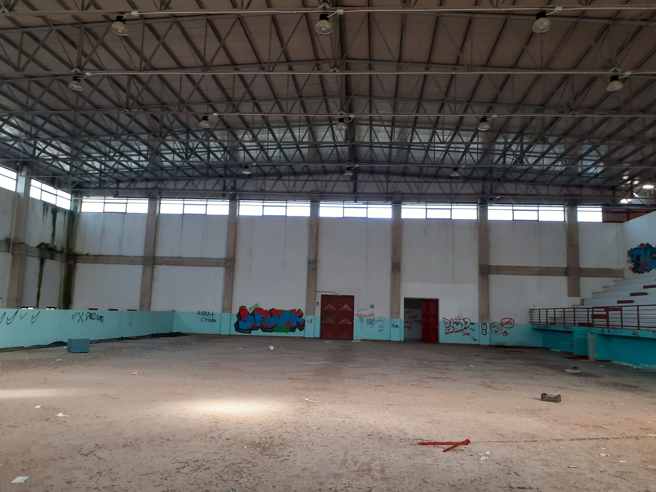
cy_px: 246
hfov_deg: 65.3
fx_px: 512
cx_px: 328
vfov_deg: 51.4
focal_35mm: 27
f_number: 1.9
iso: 50
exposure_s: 1/50
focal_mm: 3.6
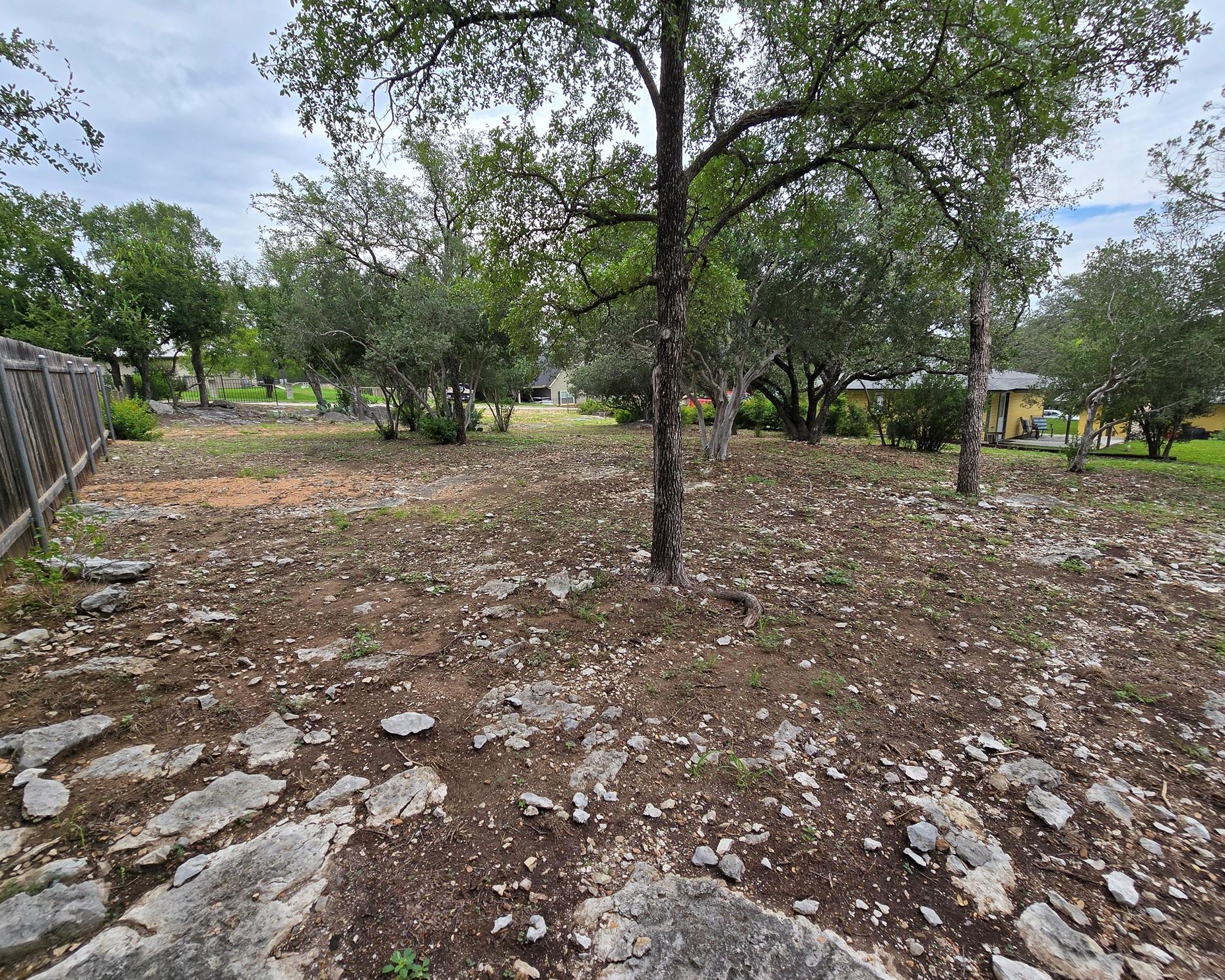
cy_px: 489
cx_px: 600
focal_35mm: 14
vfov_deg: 88.0
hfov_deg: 100.7
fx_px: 508
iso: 50
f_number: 2.2
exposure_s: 1/994
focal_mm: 2.2
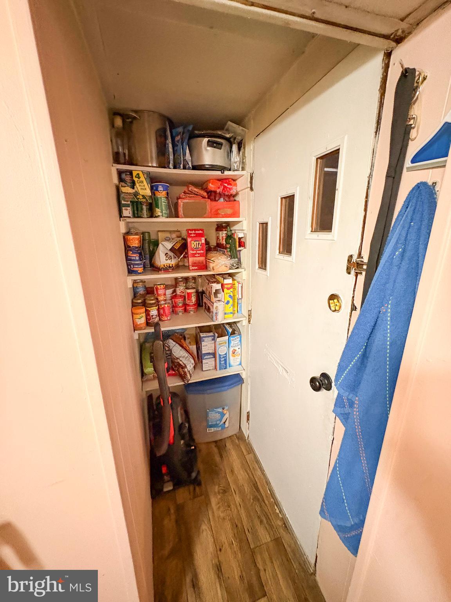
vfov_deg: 102.1
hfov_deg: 85.7
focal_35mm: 14
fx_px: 243
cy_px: 301
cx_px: 226
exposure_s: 1/30
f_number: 2.2
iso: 1000
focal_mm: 2.22
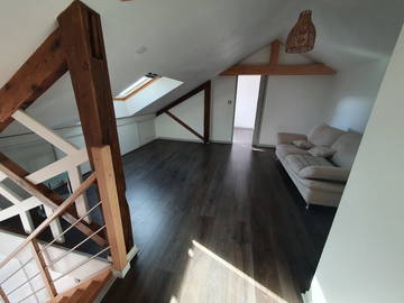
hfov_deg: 106.2
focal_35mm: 13
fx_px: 152
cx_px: 202
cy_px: 152
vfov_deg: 89.9
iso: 200
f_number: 2.2
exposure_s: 1/50
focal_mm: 1.8
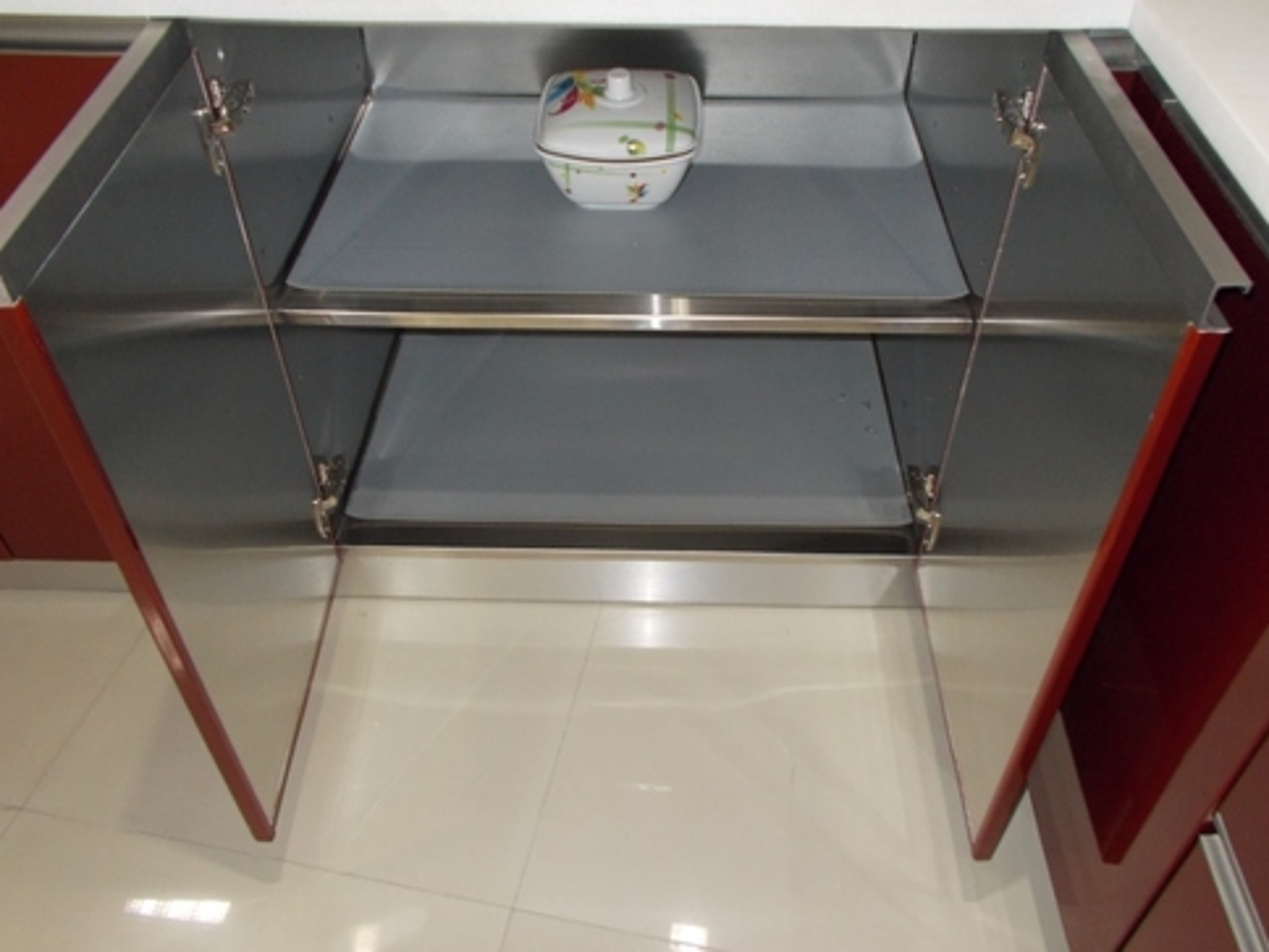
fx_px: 1136
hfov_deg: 58.3
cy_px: 476
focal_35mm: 31
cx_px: 645
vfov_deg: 45.4
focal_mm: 5.3
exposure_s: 1/25
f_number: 3.4
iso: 200
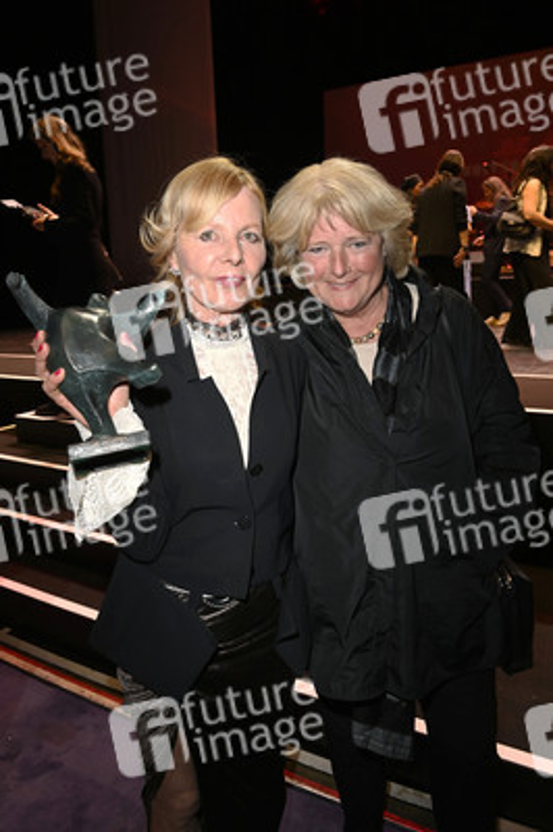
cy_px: 416
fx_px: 554
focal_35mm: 24
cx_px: 276
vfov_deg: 73.8
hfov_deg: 53.1
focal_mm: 24
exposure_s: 1/60
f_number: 5.6
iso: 1250
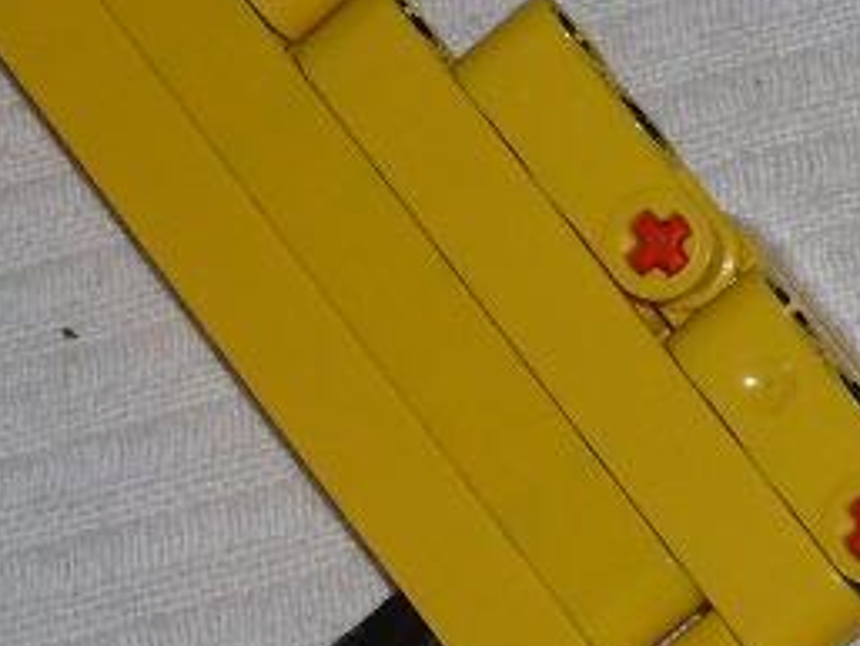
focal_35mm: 283
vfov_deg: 5.3
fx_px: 7034
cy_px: 107
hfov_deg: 7.0
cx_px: 850
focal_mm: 11.7
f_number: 3.7
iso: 100
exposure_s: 1/45
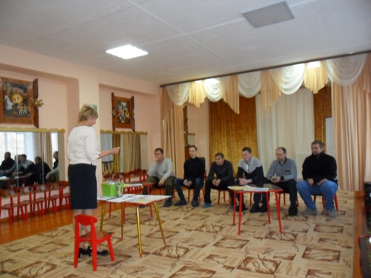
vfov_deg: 51.4
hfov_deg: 65.3
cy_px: 139
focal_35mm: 27
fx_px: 289
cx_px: 186
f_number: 3.5
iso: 400
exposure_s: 1/45
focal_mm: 4.9
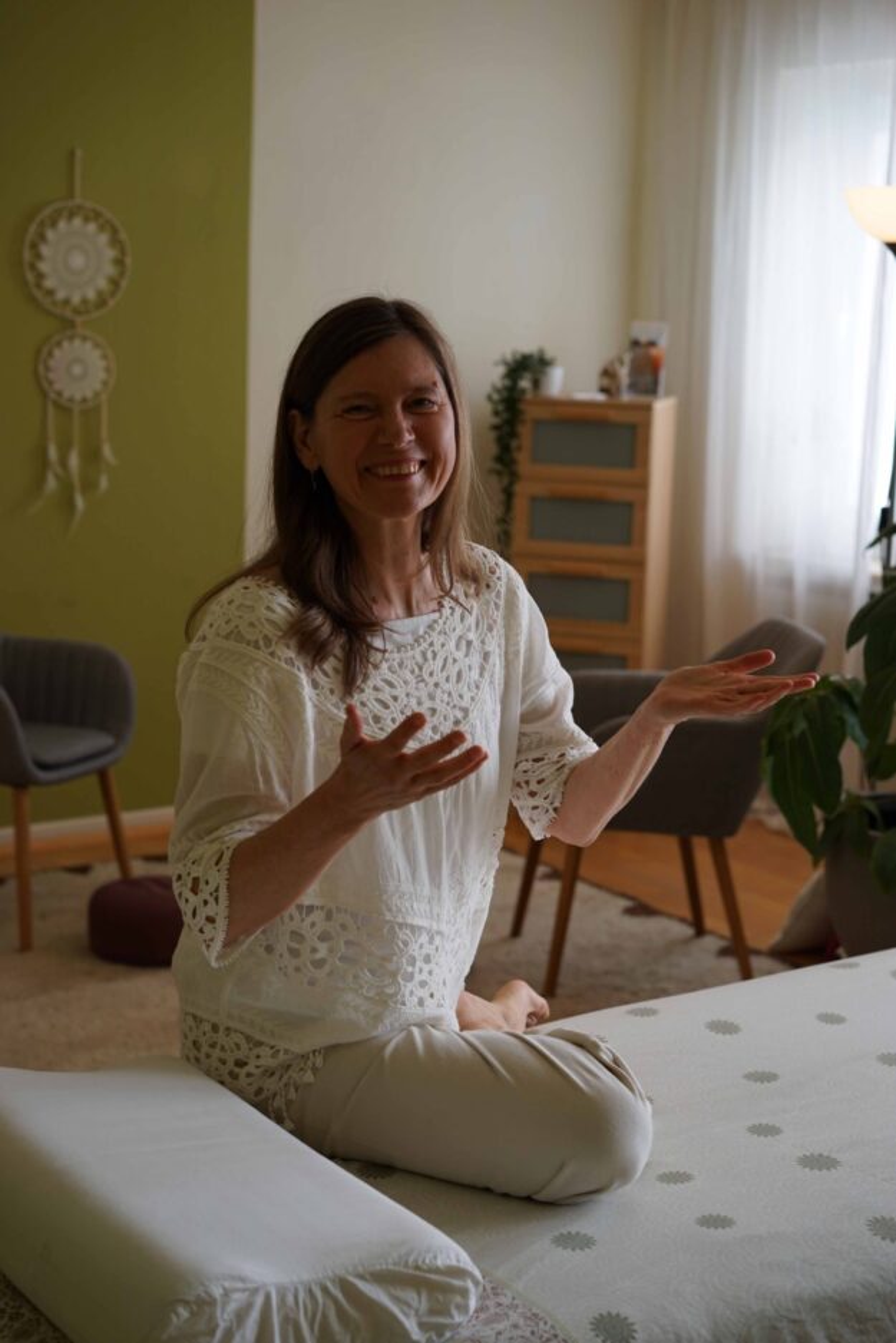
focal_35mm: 55
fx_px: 2052
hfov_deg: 24.6
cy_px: 672
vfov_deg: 36.2
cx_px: 448
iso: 250
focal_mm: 55
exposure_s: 1/60
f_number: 4
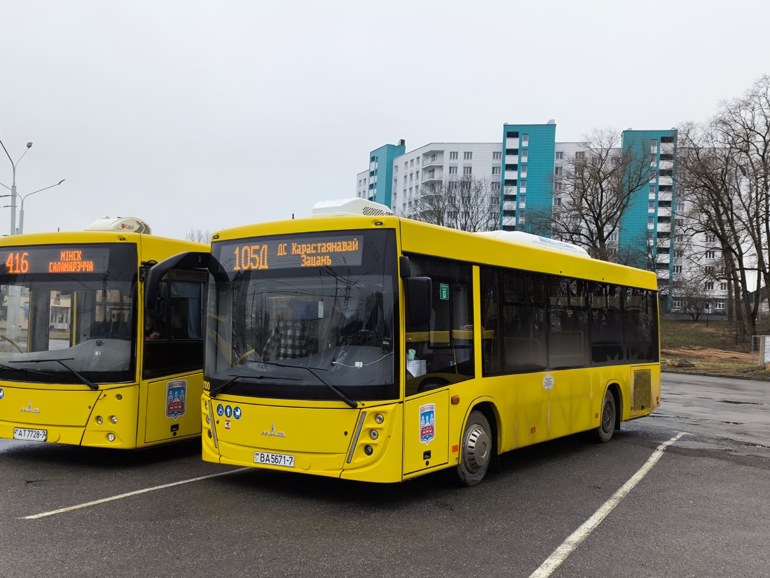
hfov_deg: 51.3
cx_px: 385
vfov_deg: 39.7
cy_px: 289
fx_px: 801
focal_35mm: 36
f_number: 1.7
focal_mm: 4.71
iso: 80
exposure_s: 1/50
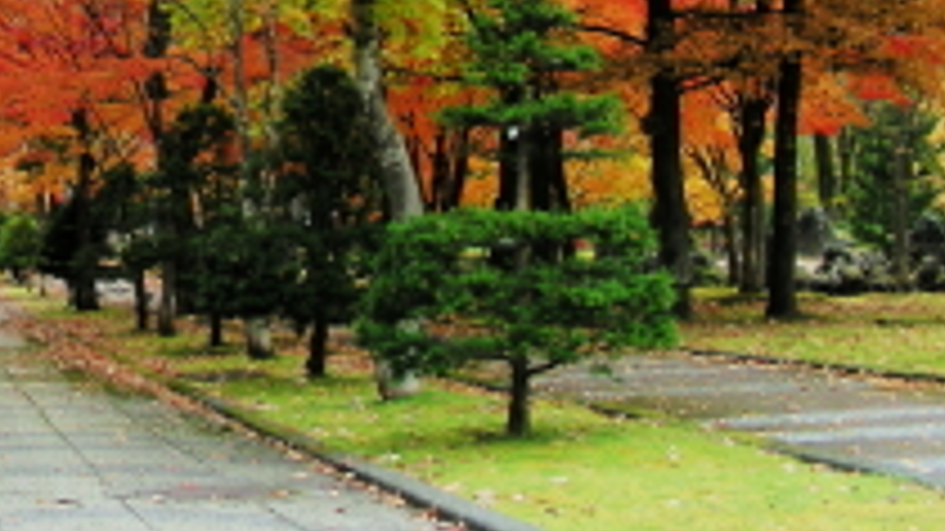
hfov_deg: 20.2
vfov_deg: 11.5
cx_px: -36
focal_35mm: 102
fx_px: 2555
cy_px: -207
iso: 50
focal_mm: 6.8
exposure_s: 1/72
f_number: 3.5
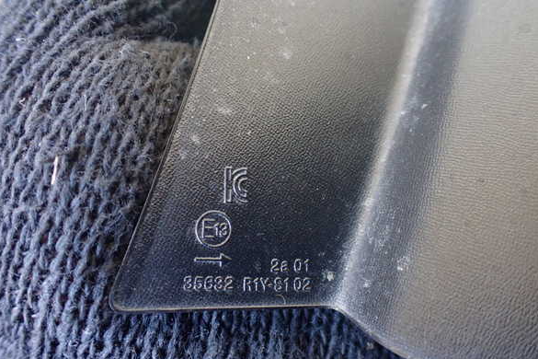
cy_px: 185
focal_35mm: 32
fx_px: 478
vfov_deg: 41.1
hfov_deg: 58.7
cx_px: 272
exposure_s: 1/30
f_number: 2.3
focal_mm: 5.4
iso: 800
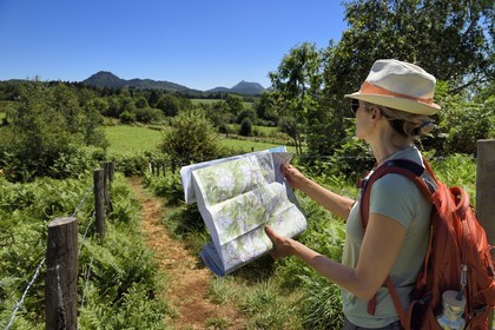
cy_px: 165
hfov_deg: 73.7
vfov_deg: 53.1
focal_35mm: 24
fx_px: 330
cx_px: 248
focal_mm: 24
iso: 200
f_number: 11
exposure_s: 1/400
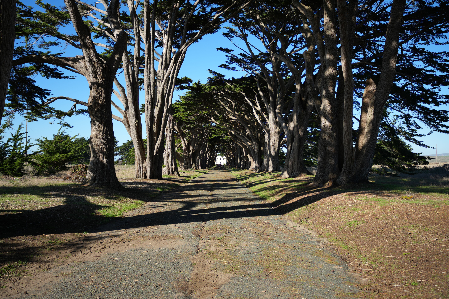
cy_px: 150
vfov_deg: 46.4
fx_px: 349
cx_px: 224
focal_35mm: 28
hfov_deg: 65.5
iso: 125
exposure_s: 1/640
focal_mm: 28
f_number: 4
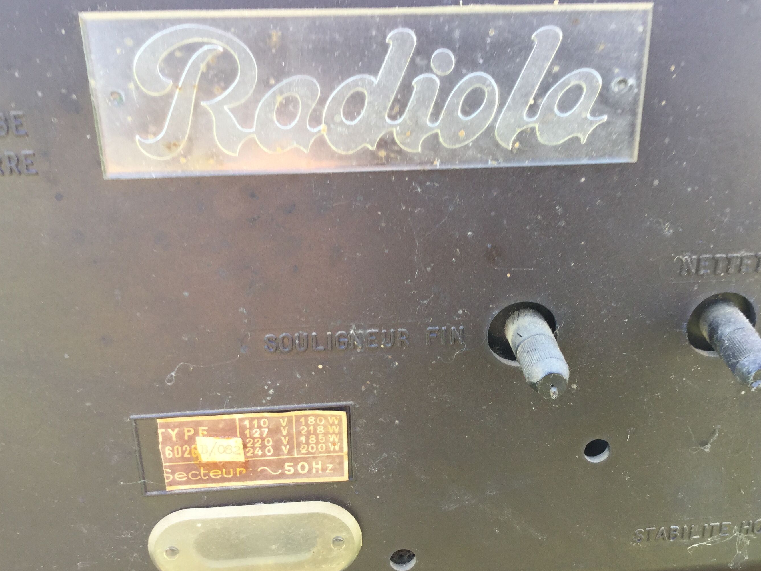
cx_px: 415
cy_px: 290
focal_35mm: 38
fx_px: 835
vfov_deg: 37.7
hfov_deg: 48.9
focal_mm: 3.3
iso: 32
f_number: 2.4
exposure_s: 1/50
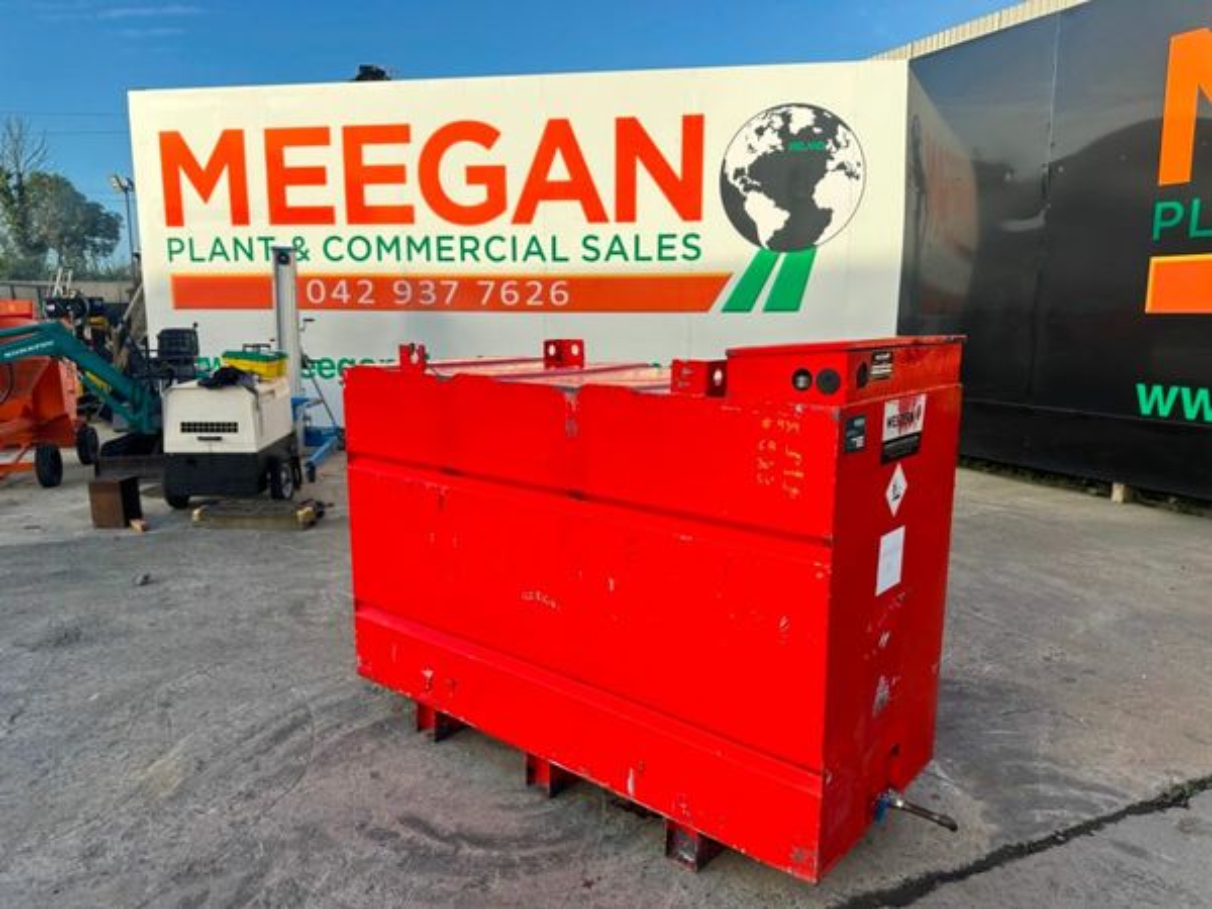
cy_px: 454
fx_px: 840
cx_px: 606
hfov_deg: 71.6
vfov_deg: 56.8
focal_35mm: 24
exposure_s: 1/690
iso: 80
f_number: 1.78
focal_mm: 6.86
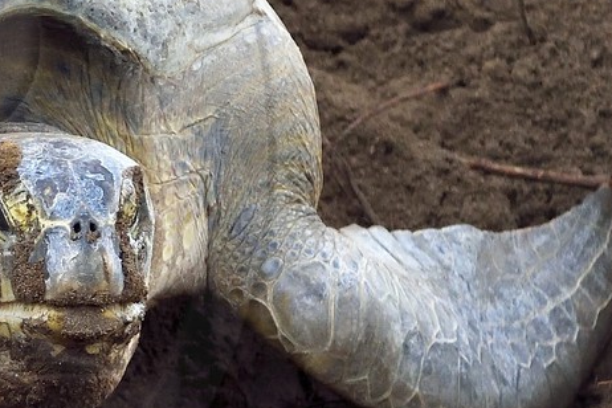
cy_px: 158
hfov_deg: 8.9
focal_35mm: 225
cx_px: -280
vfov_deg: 6.1
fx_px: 3825
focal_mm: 65
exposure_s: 1/80
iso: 1600
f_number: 4
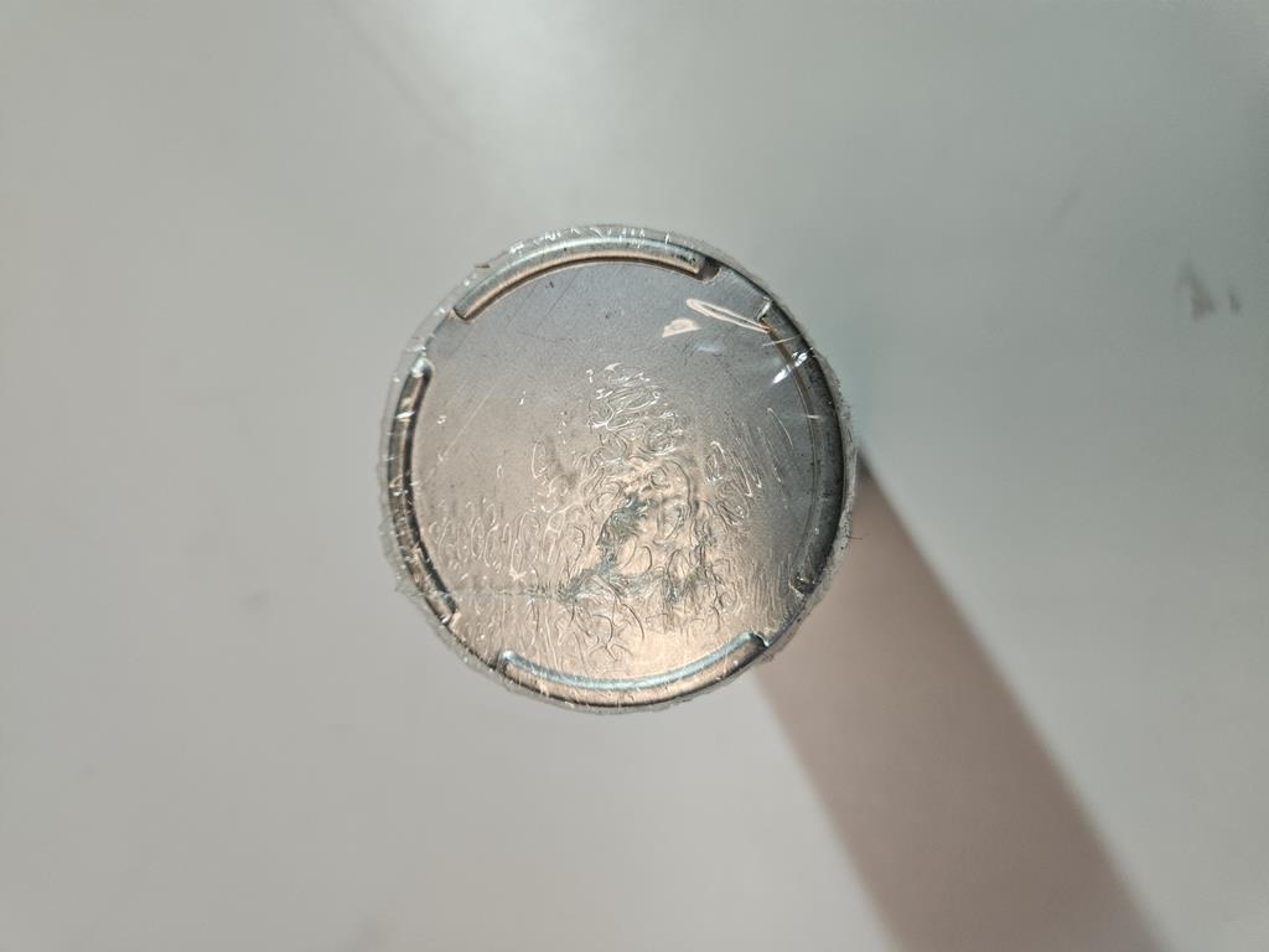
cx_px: 634
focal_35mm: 23
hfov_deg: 73.9
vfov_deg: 58.9
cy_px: 476
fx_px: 843
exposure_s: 1/100
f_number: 1.8
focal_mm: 5.4
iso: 200
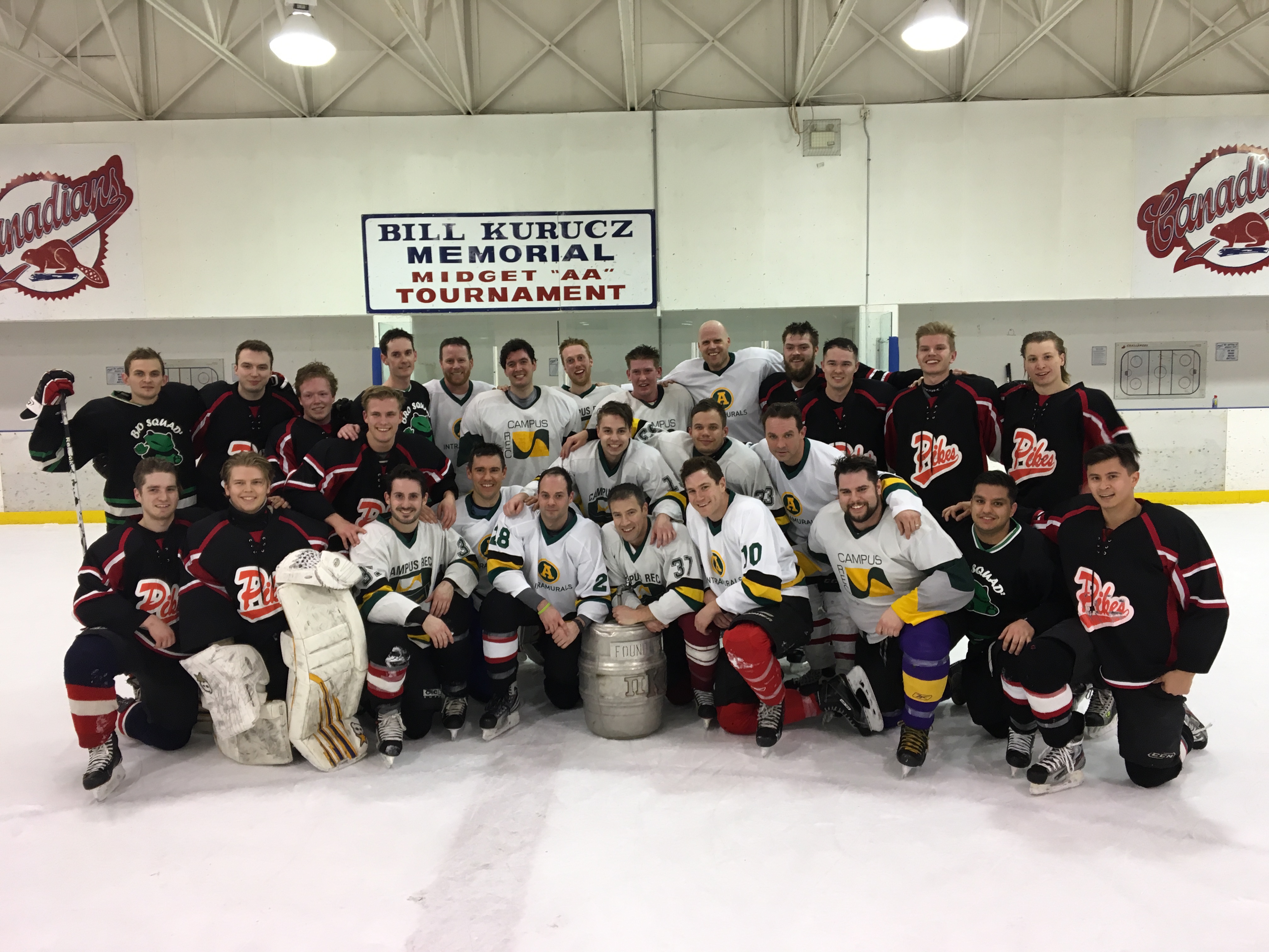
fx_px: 1063
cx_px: 634
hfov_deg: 61.7
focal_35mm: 29
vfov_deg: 48.2
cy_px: 476
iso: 50
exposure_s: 1/30
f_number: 2.2
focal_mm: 4.15
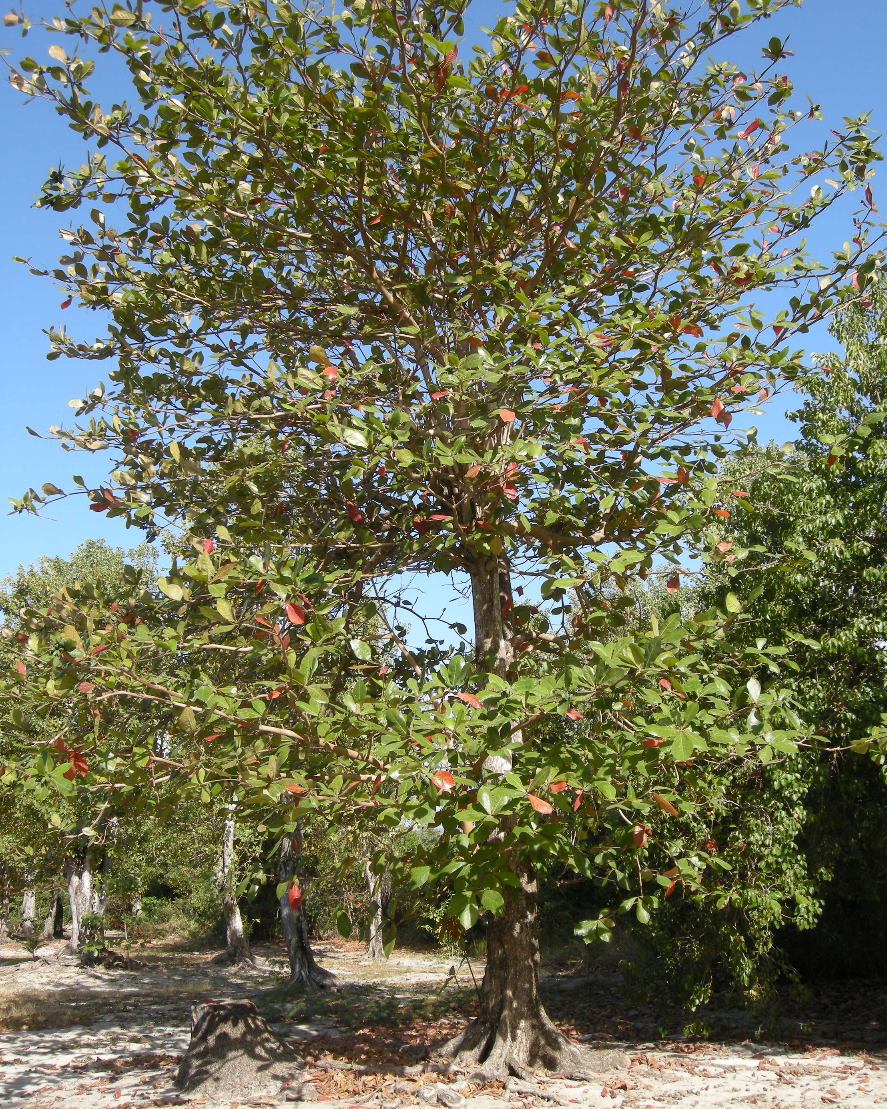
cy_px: 577
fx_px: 1214
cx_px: 442
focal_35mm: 37
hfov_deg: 40.1
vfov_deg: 49.1
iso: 64
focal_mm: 7.5
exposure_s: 1/202
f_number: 4.8
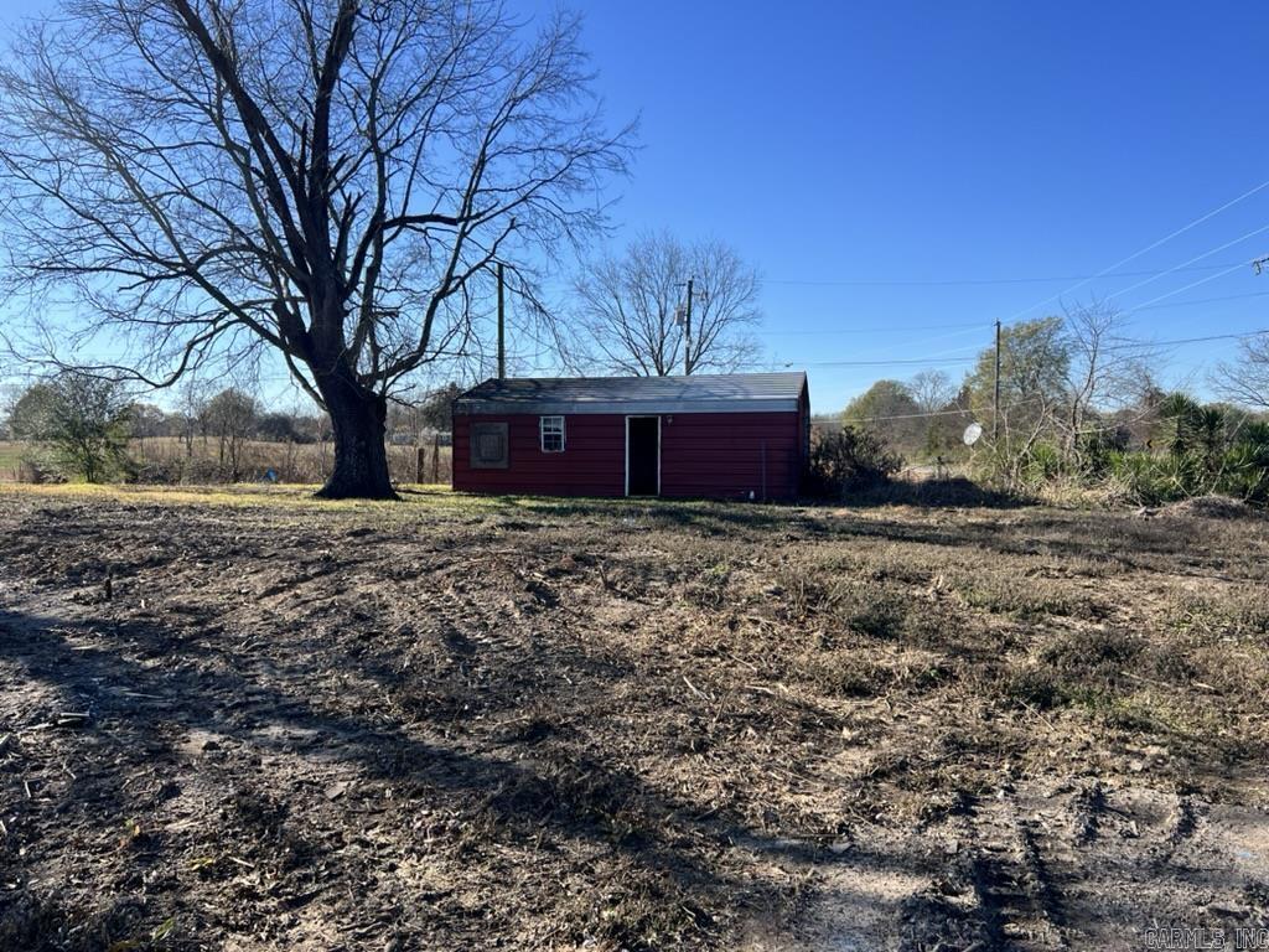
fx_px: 953
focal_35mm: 26
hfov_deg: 67.3
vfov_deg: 53.1
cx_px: 634
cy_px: 476
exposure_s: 1/3165
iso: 50
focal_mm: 5.7
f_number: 1.5
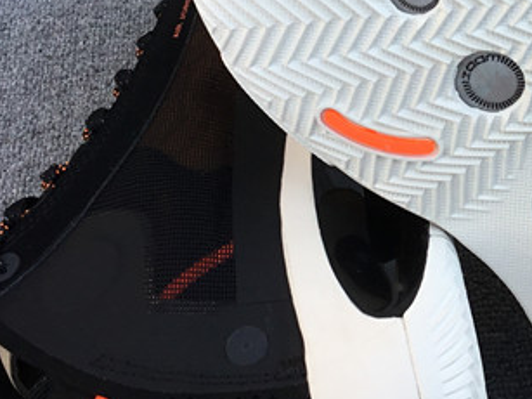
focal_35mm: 91
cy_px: 25
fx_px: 1398
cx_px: 457
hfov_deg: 21.2
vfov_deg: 16.0
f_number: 2.4
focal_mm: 3.3
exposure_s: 1/251
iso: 25
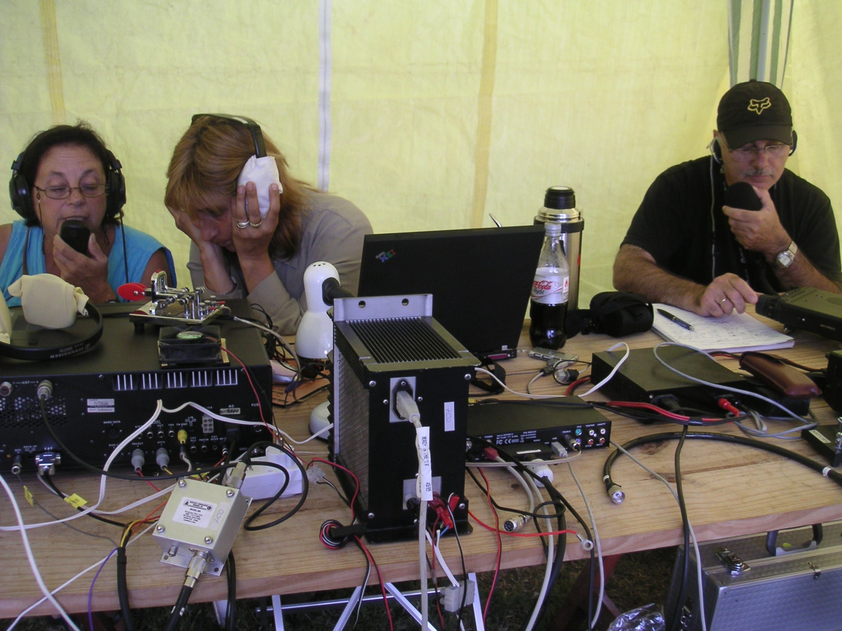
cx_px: 421
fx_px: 924
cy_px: 316
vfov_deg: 37.7
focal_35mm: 38
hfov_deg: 49.0
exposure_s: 1/45
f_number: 2.8
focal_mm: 6
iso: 50
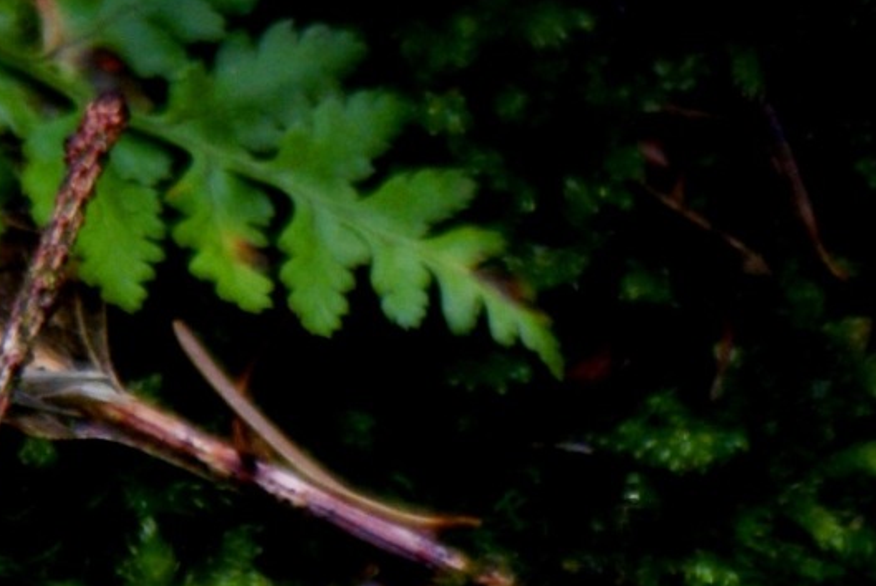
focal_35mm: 450
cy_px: -501
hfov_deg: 4.6
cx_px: 1056
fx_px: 10962
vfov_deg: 3.0
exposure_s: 1/125
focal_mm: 70
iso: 320
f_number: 5.6
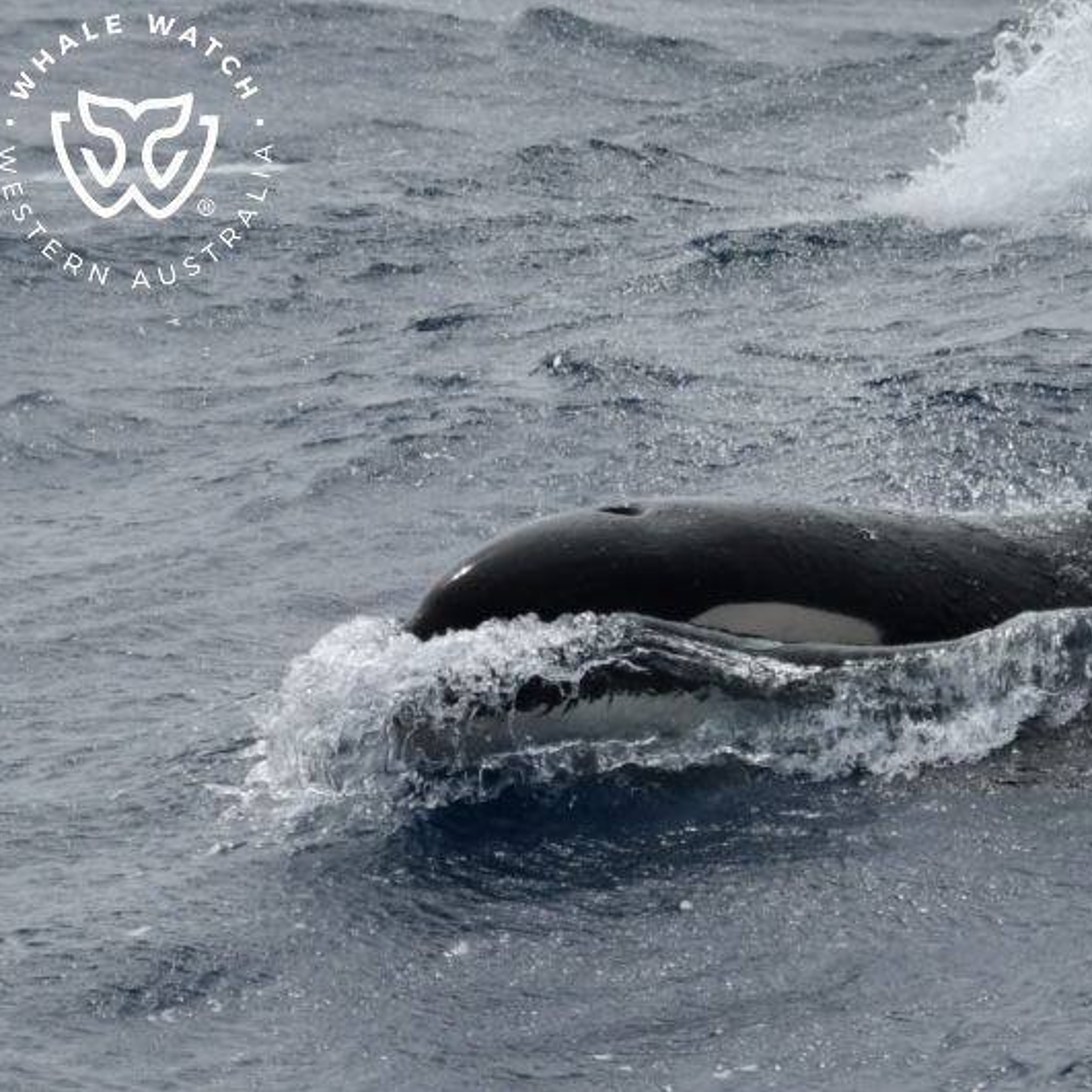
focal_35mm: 269
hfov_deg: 6.5
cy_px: 546
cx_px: 806
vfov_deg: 6.5
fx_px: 9601
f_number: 5.3
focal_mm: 210
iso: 500
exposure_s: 1/8000
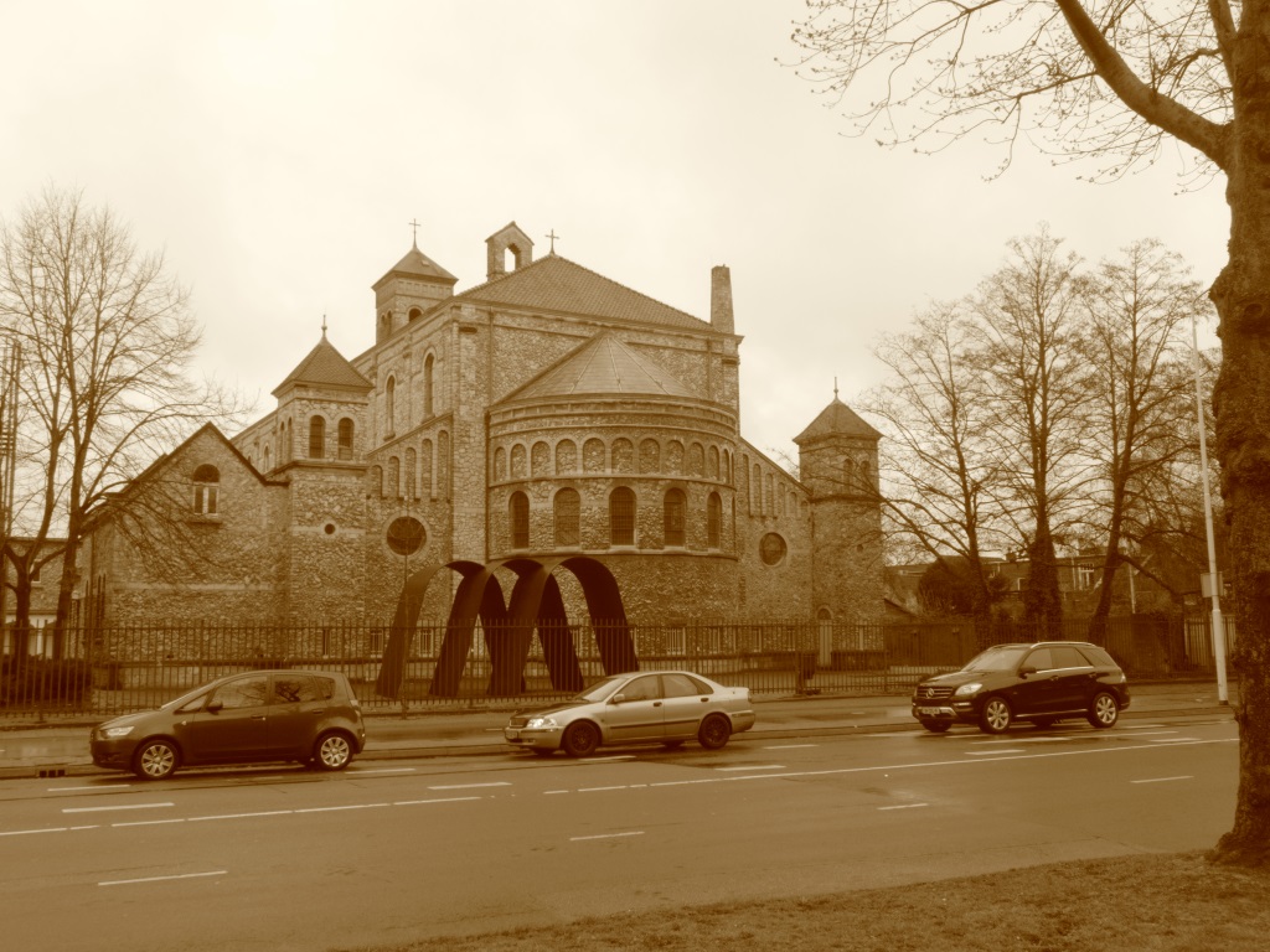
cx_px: 635
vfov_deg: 42.9
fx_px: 1211
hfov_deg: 55.4
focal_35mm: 33
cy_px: 476
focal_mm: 5.93
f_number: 3.7
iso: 80
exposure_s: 1/500
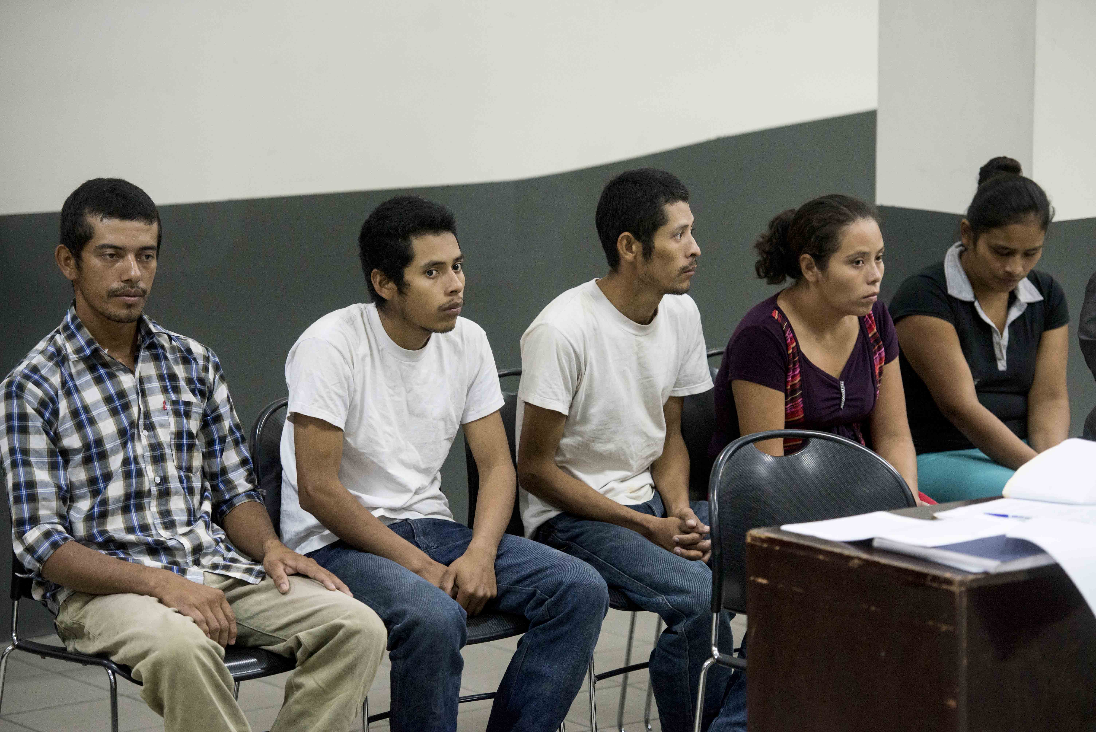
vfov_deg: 10.6
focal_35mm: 130
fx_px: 3959
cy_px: 366
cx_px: 548
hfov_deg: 15.8
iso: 2500
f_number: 3.2
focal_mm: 130
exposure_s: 1/160
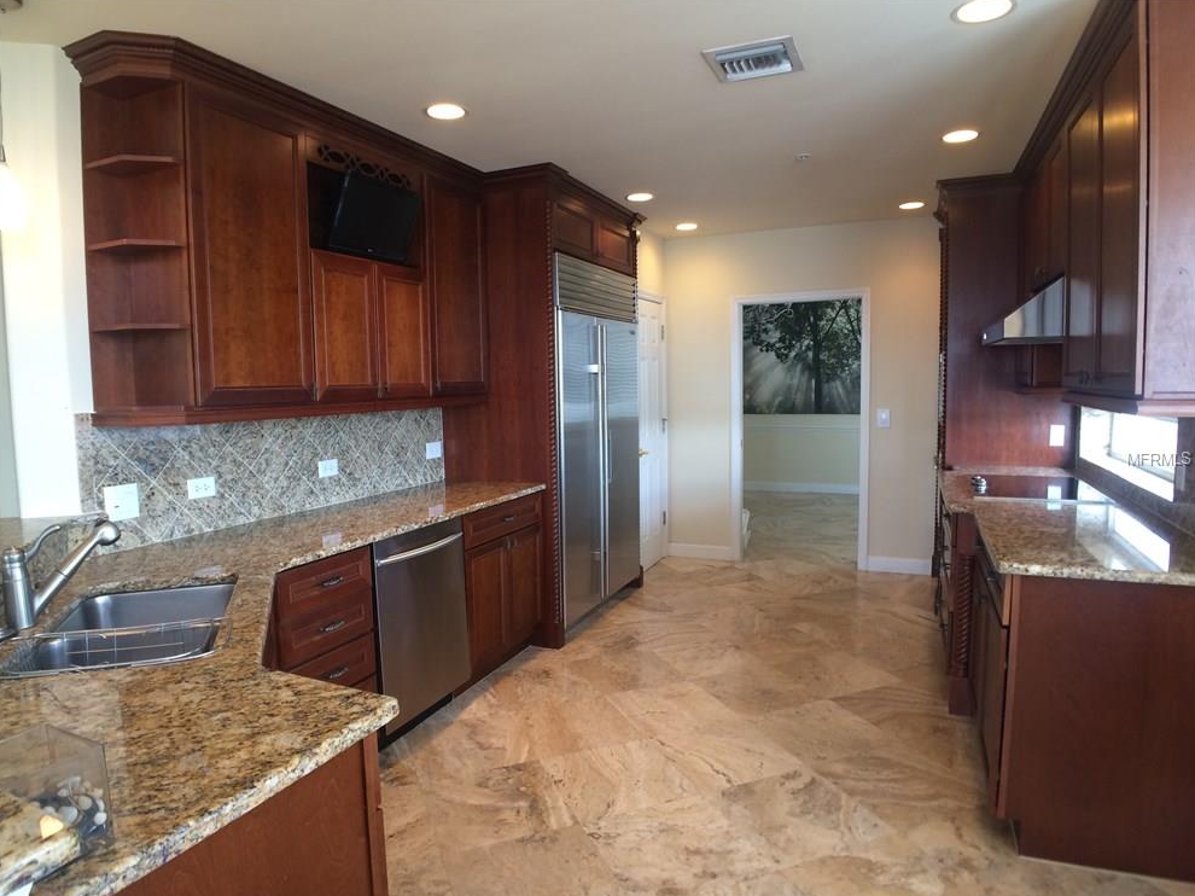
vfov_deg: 46.8
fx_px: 1035
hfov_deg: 60.0
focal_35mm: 30
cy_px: 459
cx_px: 581
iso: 50
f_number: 2.2
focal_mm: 4.15
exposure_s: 1/30
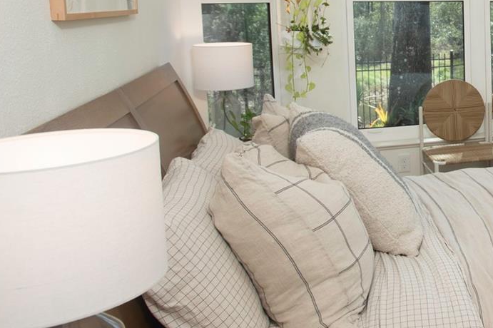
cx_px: 564
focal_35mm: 44
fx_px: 602
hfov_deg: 36.4
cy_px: 70
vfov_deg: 29.8
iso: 400
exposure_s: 1/320
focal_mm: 19
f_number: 6.3
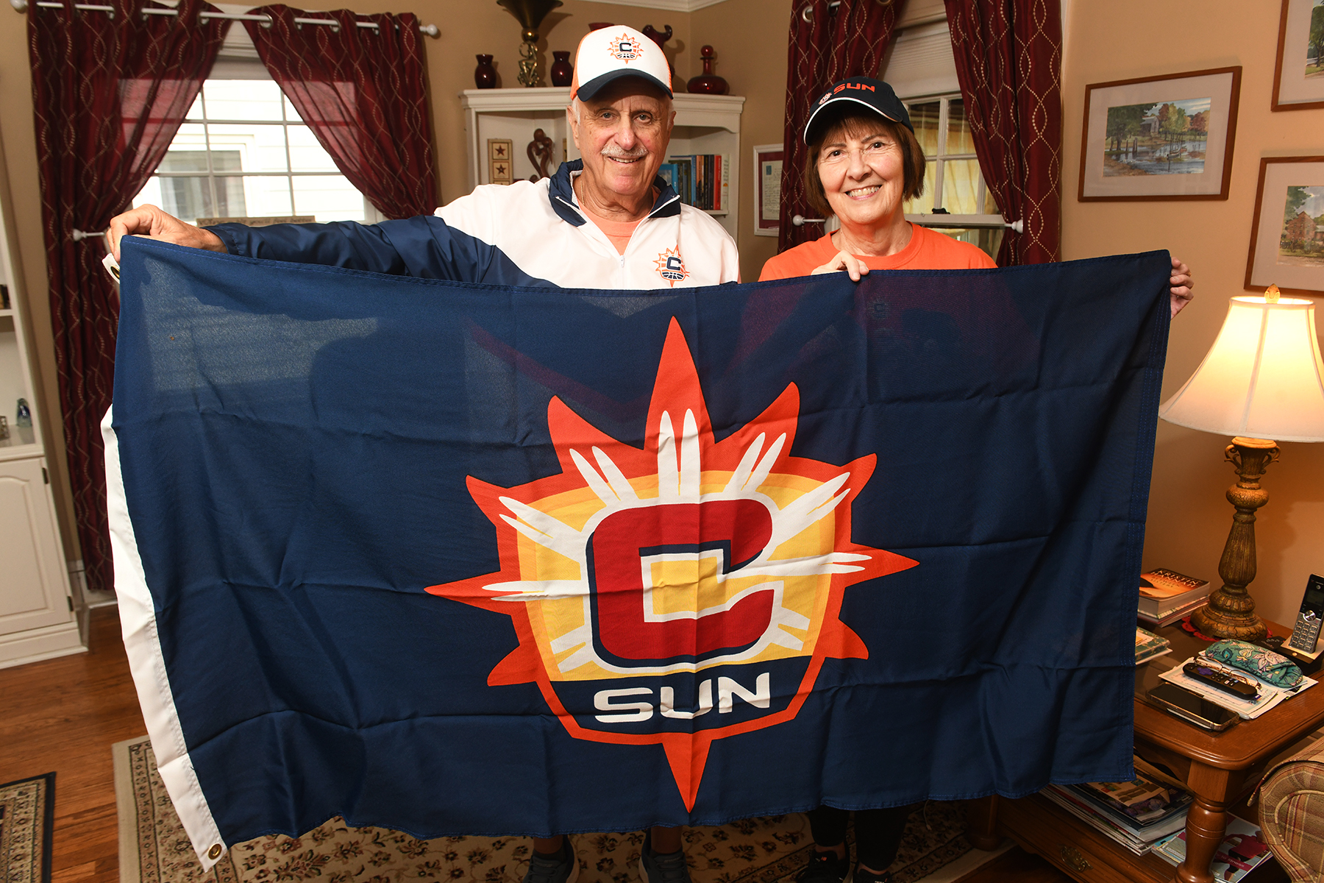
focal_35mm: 24
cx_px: 662
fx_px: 883
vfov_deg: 53.1
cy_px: 442
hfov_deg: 73.7
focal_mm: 24
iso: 800
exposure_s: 1/60
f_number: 7.1
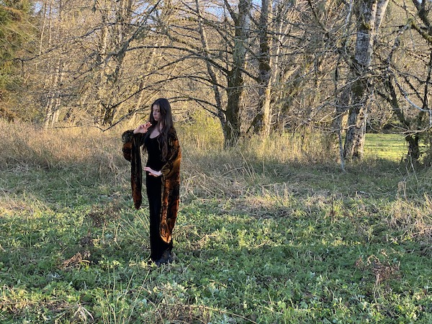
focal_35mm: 52
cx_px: 216
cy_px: 162
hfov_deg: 36.8
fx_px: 649
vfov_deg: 28.0
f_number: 2
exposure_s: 1/122
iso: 32
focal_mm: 6
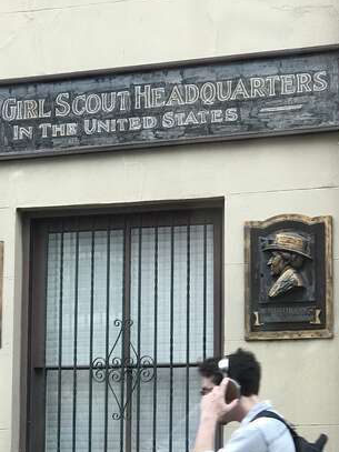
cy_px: 297
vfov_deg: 17.5
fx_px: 1463
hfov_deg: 13.2
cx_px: 156
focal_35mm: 112
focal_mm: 6.6
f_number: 2.8
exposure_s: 1/94
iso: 25
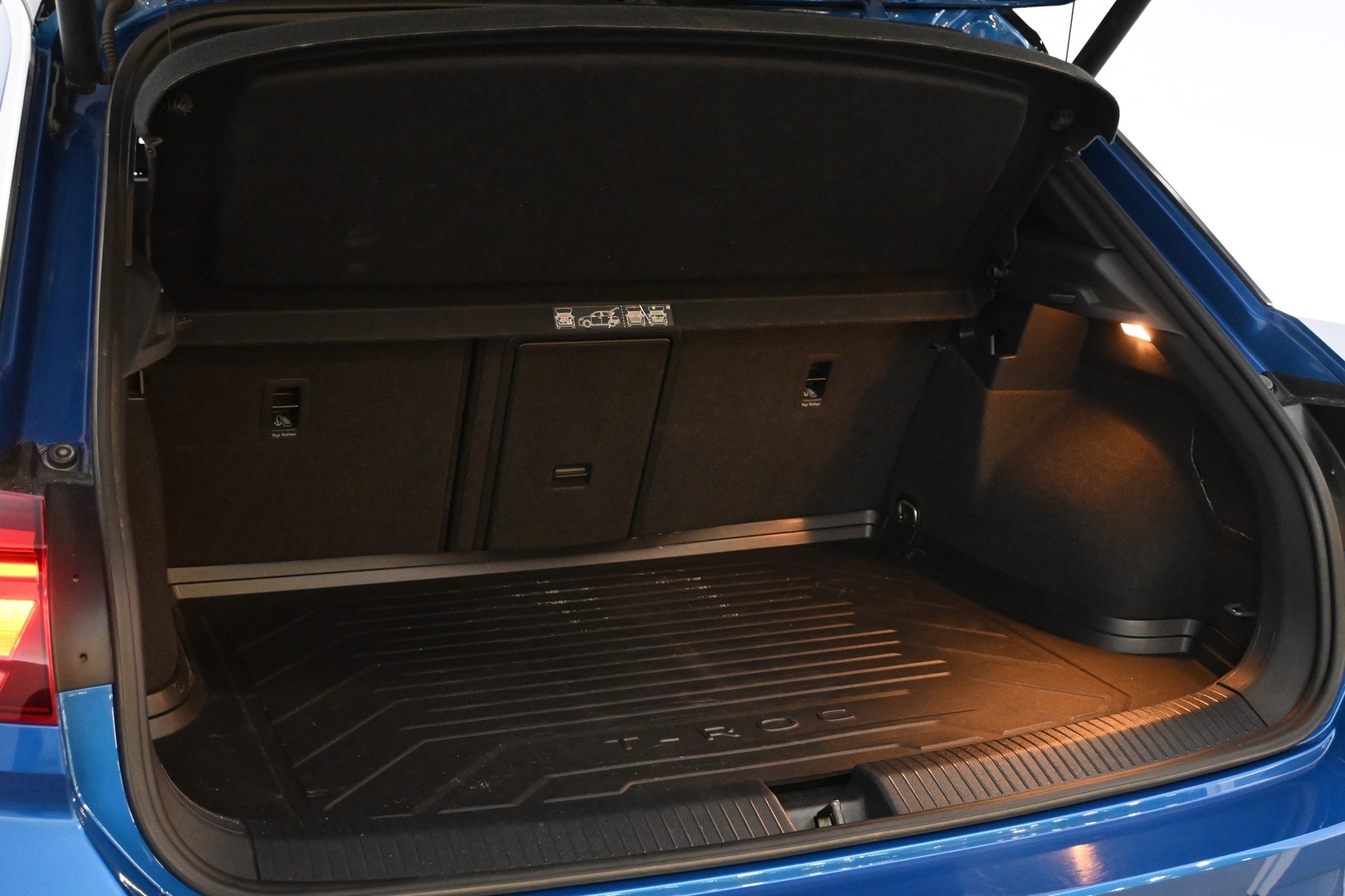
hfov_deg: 45.0
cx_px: 672
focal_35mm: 44
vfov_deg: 30.8
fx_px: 1625
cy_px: 448
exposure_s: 1/50
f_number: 4.8
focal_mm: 29
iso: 4500
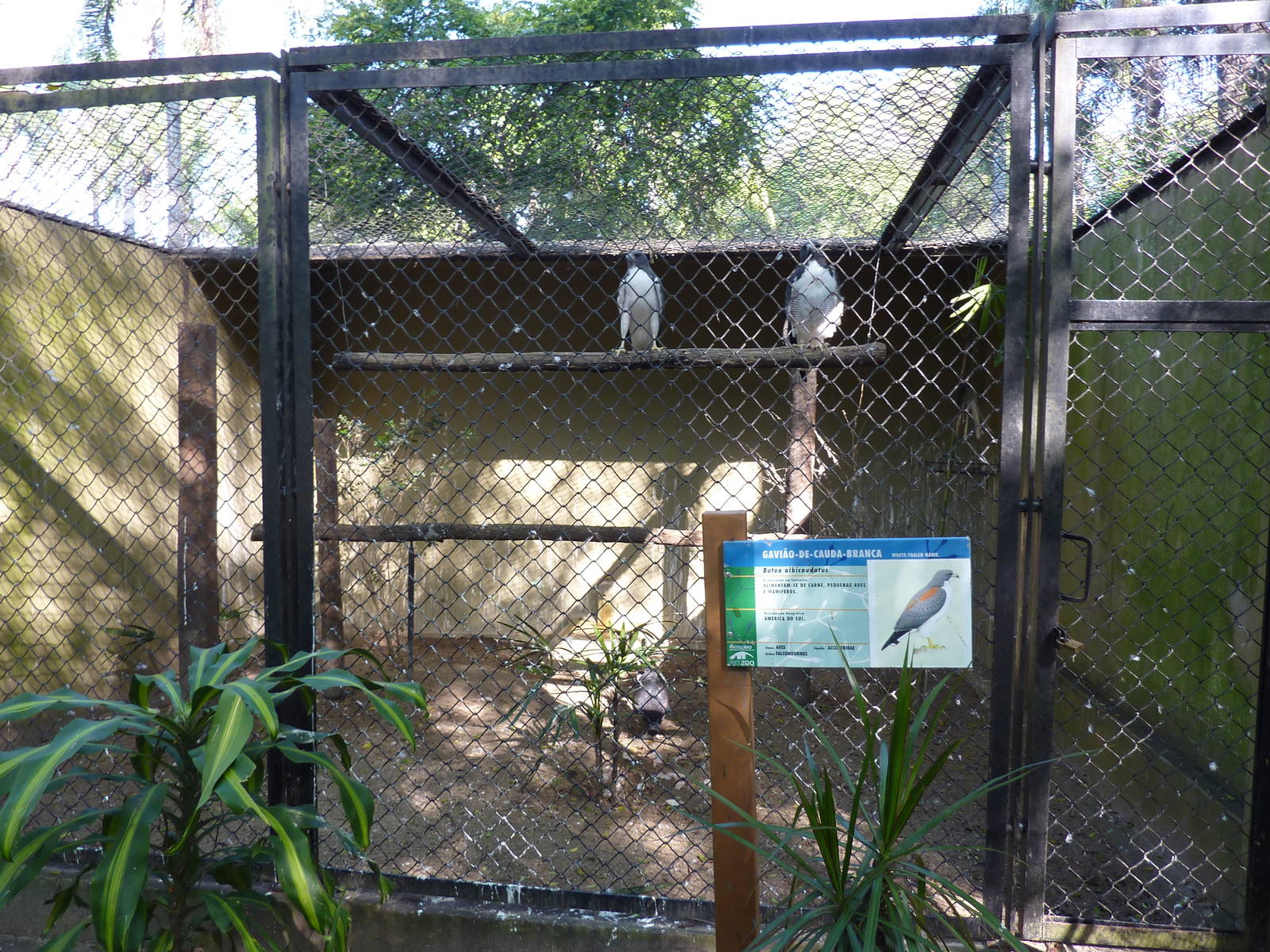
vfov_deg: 54.9
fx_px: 917
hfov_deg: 69.4
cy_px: 476
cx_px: 635
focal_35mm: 25
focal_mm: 4.1
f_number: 3.3
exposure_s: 1/40
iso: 80
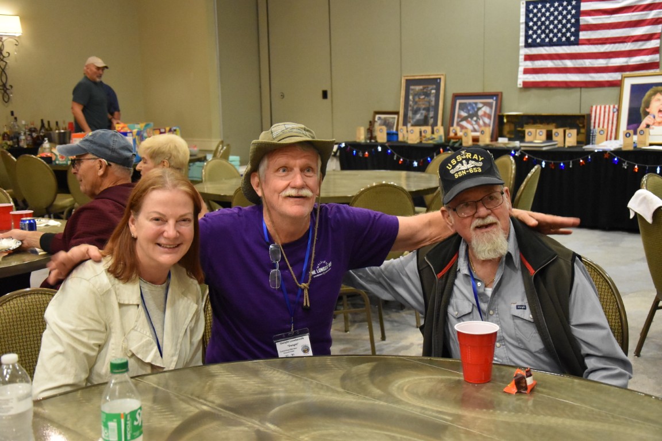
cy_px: 220
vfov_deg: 28.1
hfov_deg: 41.1
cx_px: 331
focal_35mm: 48
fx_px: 883
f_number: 4.2
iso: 5000
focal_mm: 32
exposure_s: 1/60
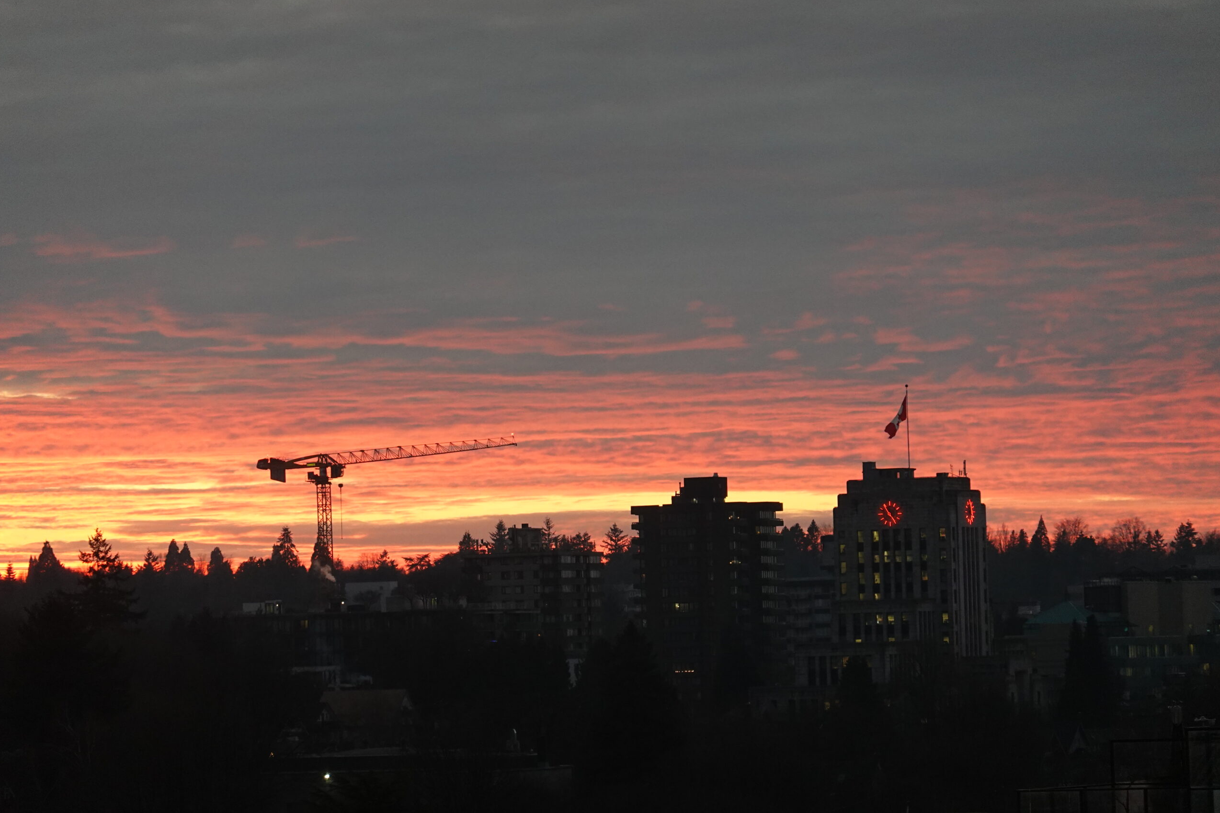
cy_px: 405
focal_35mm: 201
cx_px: 609
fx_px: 6811
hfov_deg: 10.2
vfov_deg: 6.8
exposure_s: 1/125
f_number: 4.5
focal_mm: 72
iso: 800
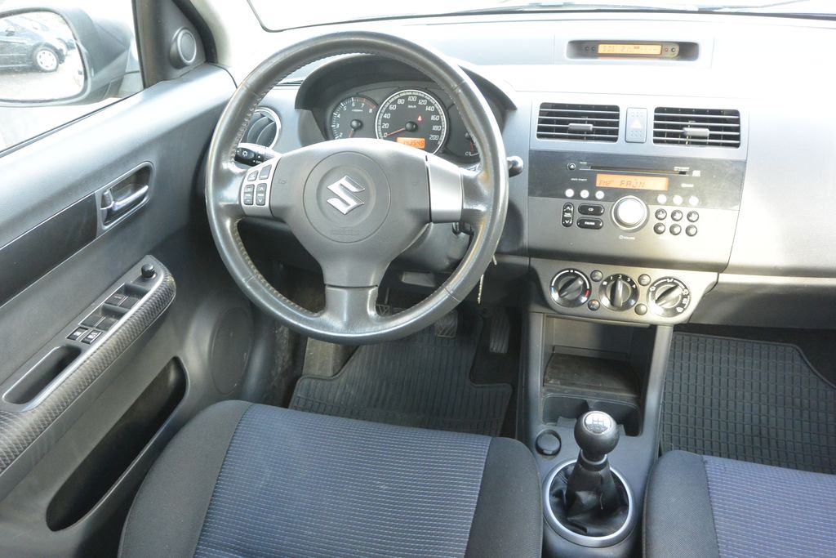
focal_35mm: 29
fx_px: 673
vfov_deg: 45.0
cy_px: 279
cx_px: 418
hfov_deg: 63.7
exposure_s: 1/50
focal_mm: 11
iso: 800
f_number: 3.5
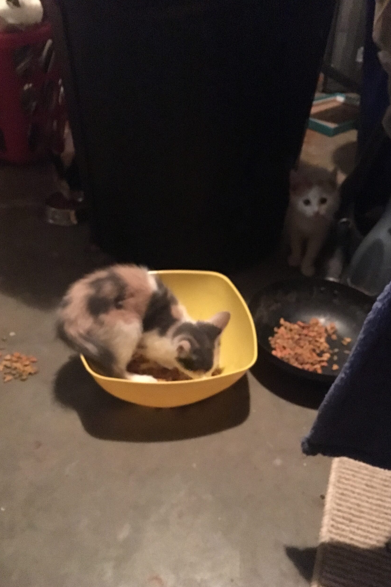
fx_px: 505
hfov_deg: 42.3
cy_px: 301
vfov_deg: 60.3
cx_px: 205
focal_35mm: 31
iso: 2000
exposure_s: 1/15
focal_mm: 4.15
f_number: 2.2
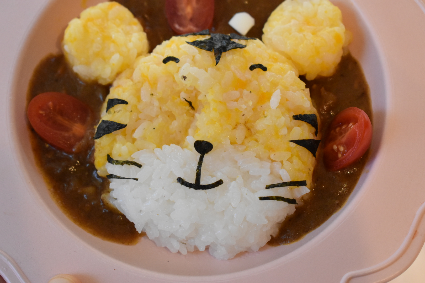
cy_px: 142
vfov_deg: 18.9
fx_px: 850
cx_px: 212
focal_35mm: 72
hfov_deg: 28.1
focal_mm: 48
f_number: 5.3
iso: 2500
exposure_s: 1/125
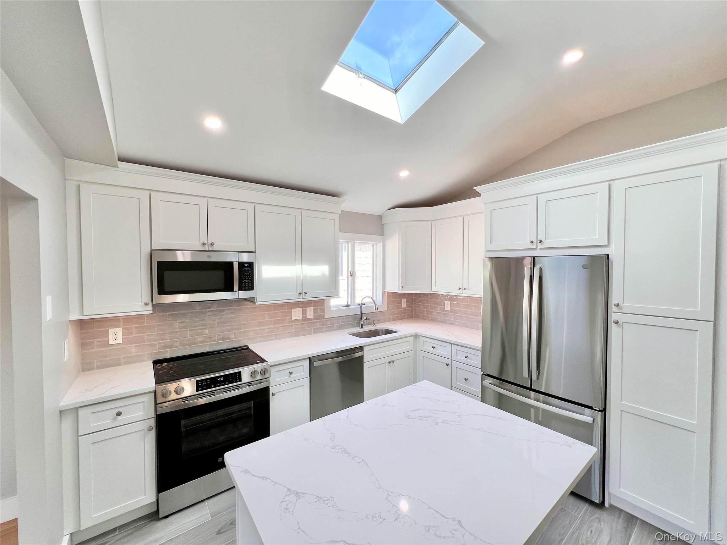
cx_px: 364
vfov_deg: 89.9
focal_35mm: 13
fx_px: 273
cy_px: 272
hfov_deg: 106.2
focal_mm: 1.57
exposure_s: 1/120
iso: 32
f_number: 1.8
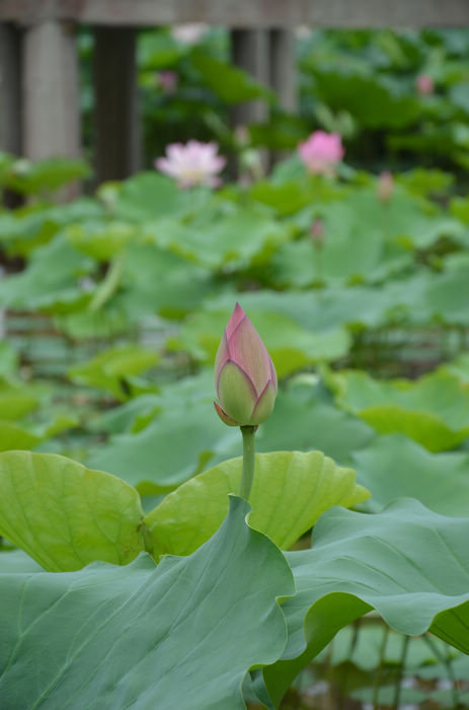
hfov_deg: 8.7
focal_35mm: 158
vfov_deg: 13.1
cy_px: 355
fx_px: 3094
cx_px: 234
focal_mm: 105
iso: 100
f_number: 8
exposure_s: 1/160
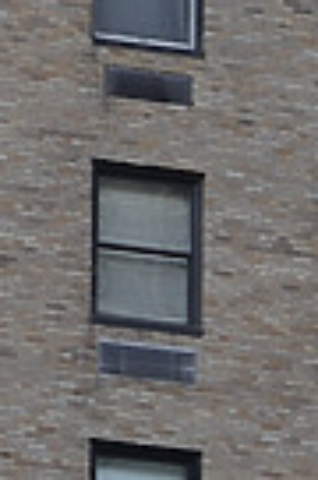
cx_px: 226
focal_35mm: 774
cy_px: -515
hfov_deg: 1.8
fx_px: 10307
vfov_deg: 2.7
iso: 200
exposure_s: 1/50
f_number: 8
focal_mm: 78
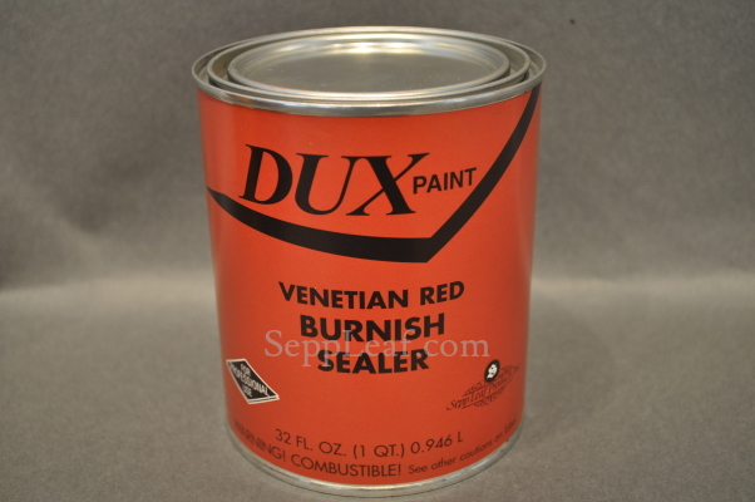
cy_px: 251
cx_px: 378
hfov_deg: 43.6
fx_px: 943
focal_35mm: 45
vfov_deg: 29.8
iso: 800
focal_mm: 30
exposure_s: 1/60
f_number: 4.8
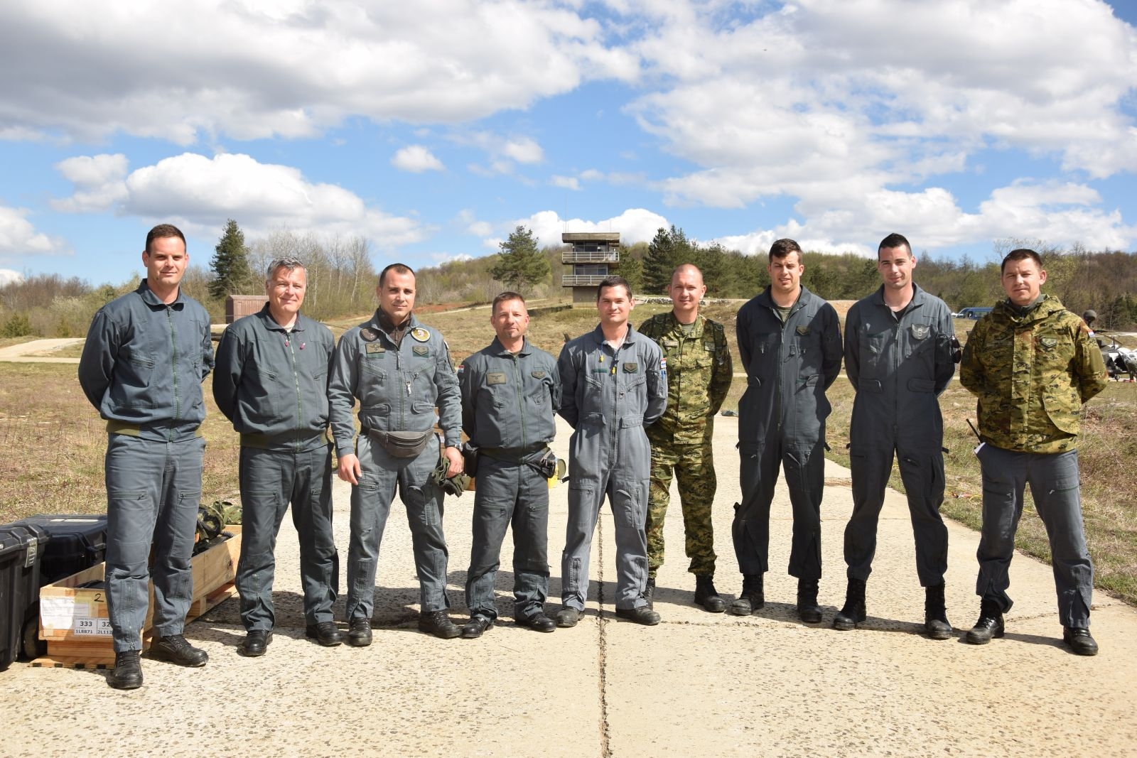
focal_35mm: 36
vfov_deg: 36.9
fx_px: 1137
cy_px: 379
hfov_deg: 53.1
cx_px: 568
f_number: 8
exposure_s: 1/250
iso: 100
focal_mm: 24
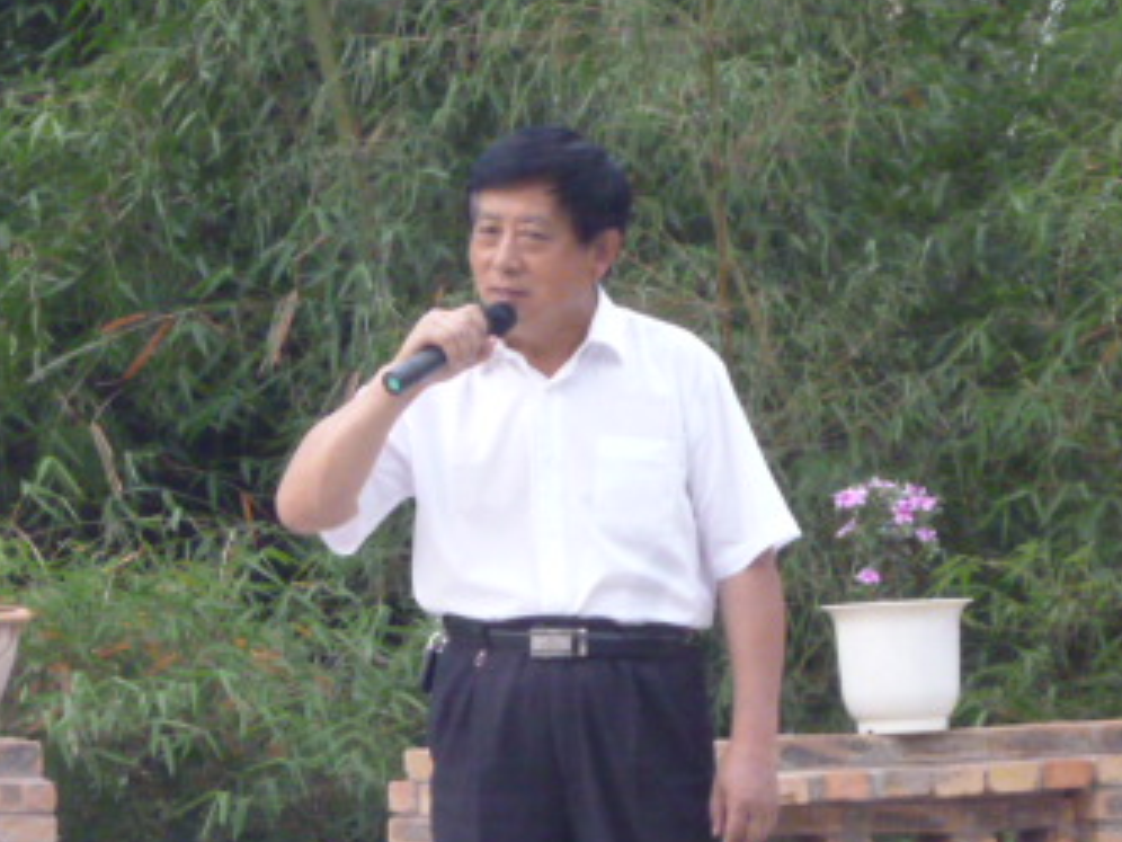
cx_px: 389
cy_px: 703
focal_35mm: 216
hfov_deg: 9.2
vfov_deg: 6.9
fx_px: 7001
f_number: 6.5
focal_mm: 20
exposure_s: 1/30
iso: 800
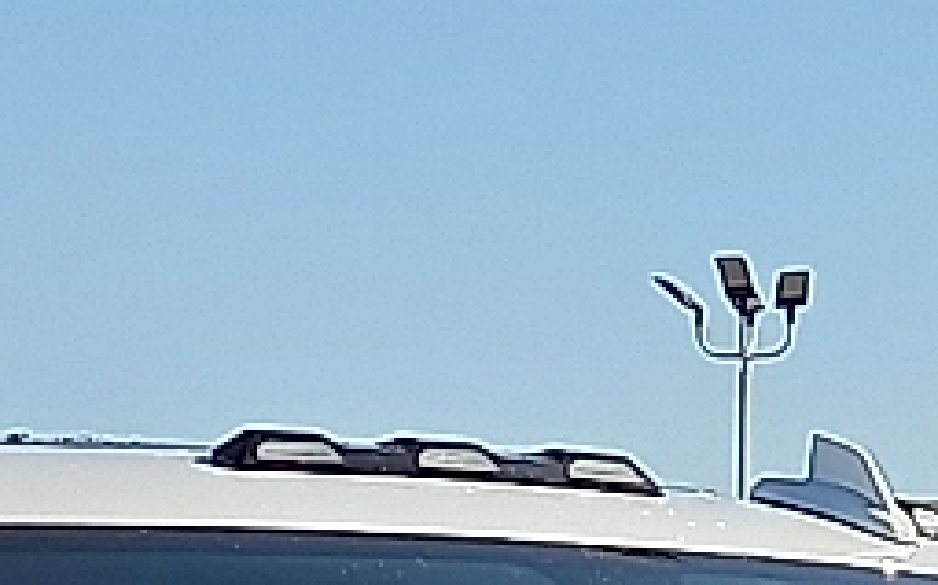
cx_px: 541
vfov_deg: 5.1
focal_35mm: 246
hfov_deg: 8.5
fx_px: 6284
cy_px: 1740
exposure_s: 1/1429
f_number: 1.8
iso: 25
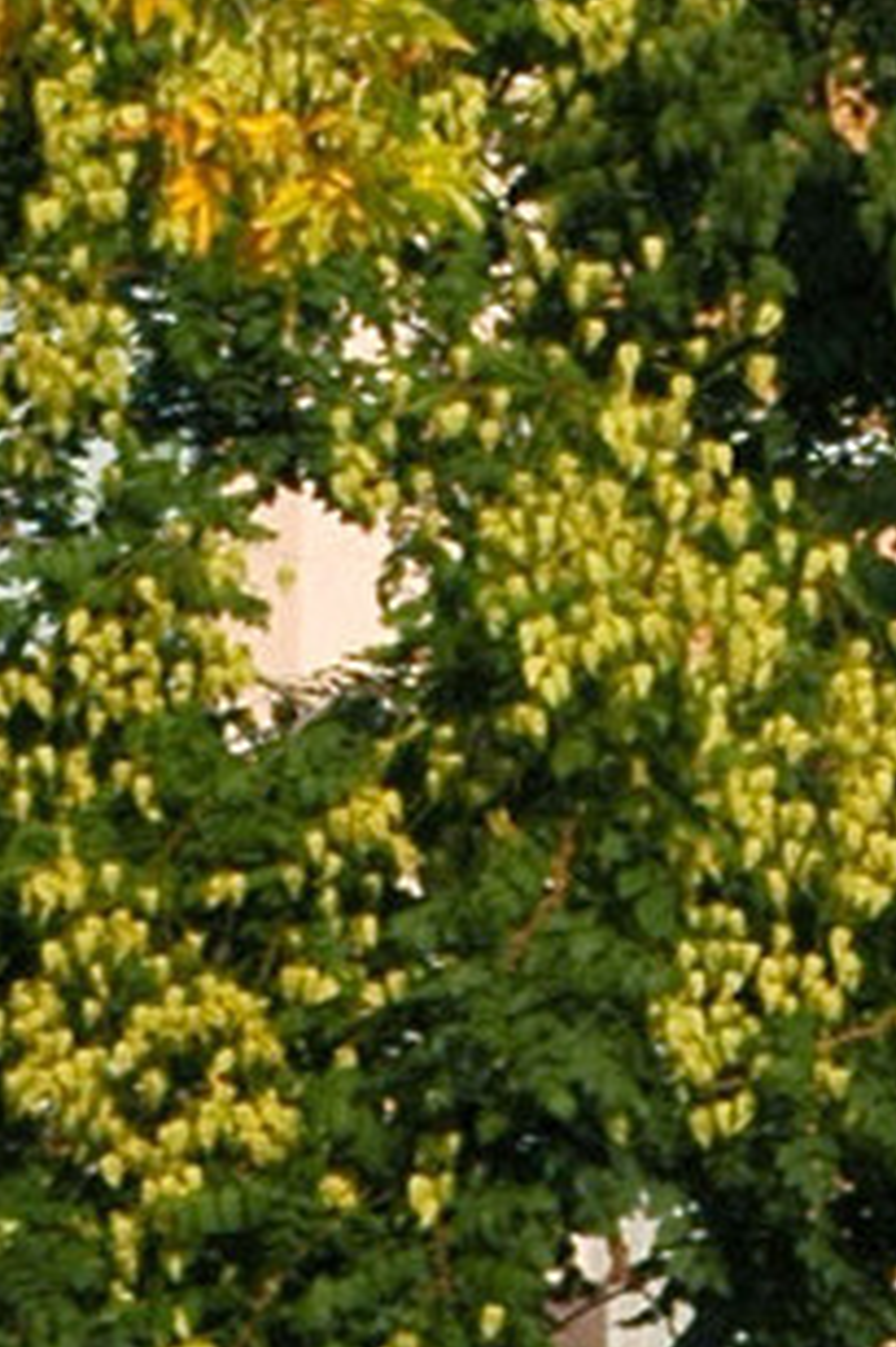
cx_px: 1775
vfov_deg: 2.8
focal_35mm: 726
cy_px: -3599
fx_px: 27132
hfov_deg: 1.9
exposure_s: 1/125
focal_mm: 62
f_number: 11
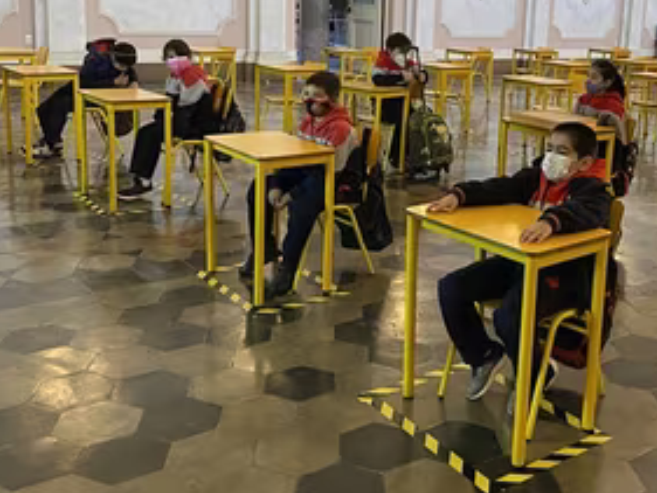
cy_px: 154
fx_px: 703
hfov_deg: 49.1
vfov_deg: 38.1
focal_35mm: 37
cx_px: 447
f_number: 1.8
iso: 500
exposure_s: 1/50
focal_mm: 4.25
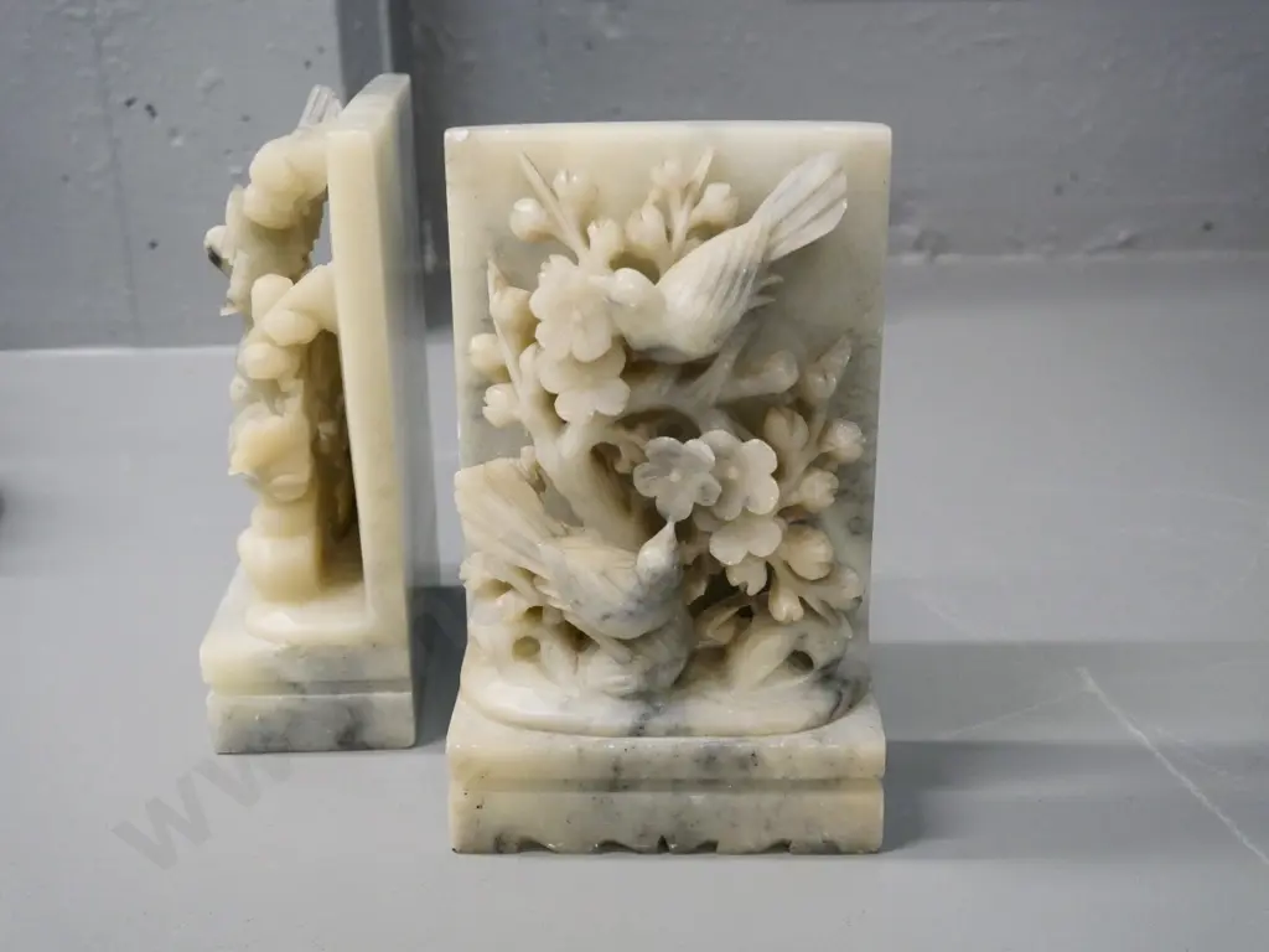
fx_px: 1466
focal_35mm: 40
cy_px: 476
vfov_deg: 36.0
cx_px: 634
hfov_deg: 46.8
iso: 3200
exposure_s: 1/125
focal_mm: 20
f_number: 5
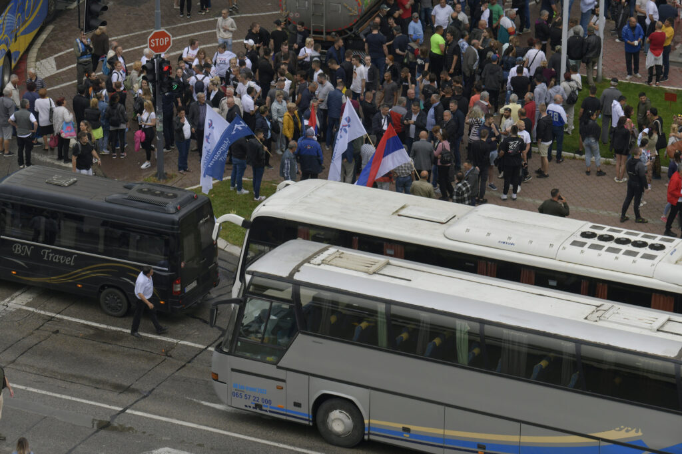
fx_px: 2557
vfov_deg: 10.2
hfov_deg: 15.2
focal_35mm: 135
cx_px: 341
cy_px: 227
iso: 250
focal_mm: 135
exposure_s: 1/400
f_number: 5
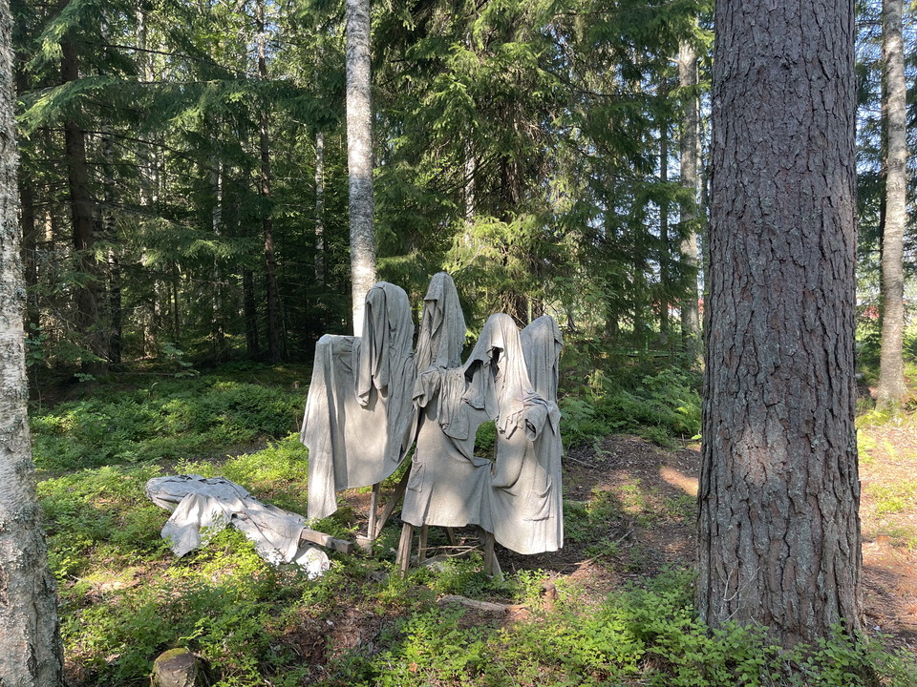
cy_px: 344
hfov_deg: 69.4
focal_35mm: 25
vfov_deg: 54.9
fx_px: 662
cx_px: 458
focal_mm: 5.1
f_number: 1.6
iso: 32
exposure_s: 1/121
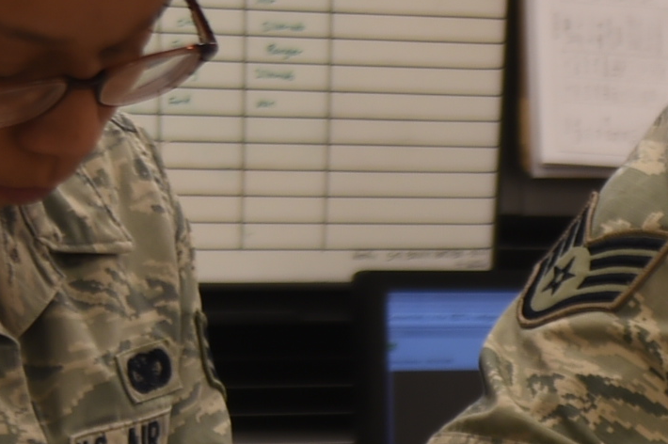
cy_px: 677
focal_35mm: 250
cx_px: 689
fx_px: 4635
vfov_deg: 5.4
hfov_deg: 8.2
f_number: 3.5
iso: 250
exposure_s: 1/60
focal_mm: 48
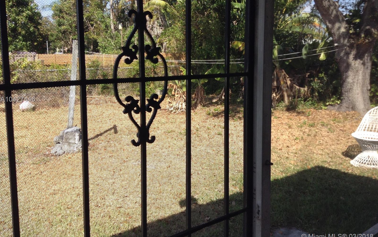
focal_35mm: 35
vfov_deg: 36.2
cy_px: 100
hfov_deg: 55.3
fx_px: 361
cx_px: 189
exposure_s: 1/305
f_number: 2.4
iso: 25
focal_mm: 3.3
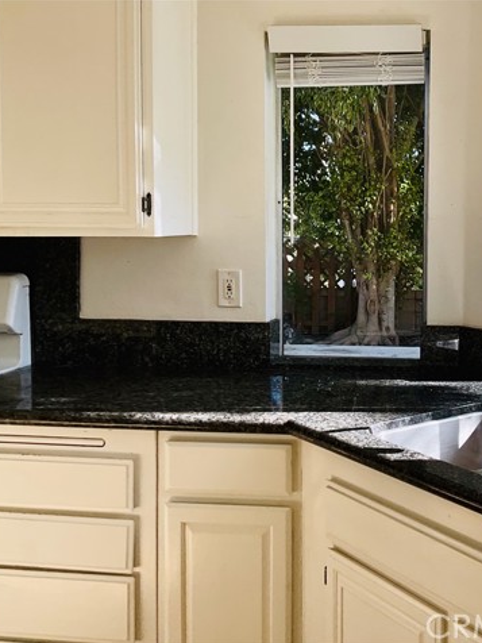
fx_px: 724
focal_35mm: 39
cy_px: 322
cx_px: 414
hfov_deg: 35.1
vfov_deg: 47.9
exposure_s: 1/127
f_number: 1.8
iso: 16
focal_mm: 3
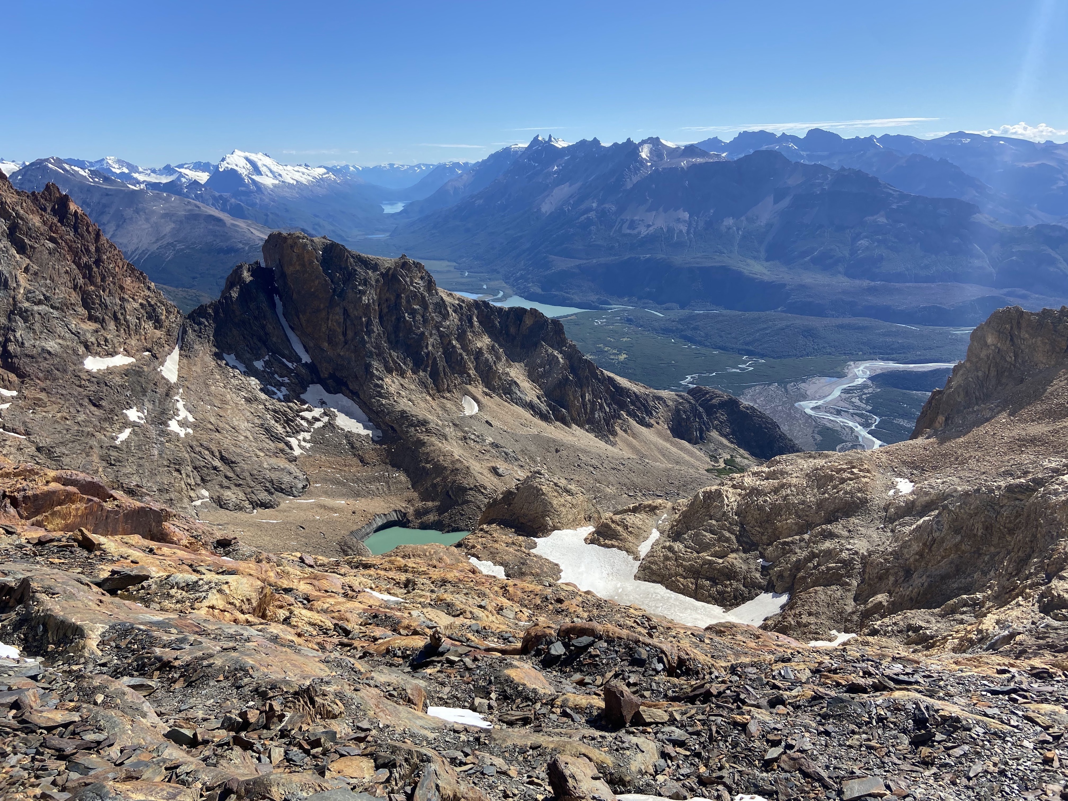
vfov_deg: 53.1
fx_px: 802
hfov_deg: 67.3
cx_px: 534
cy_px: 400
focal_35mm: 26
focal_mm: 4.25
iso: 32
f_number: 1.8
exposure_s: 1/3125
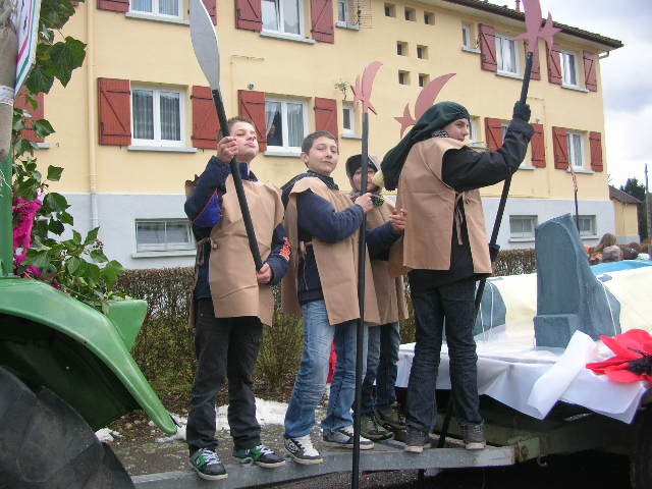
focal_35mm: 35
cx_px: 326
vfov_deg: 40.7
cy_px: 244
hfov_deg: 52.6
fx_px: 659
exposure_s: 1/208
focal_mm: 5.8
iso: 50
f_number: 2.8
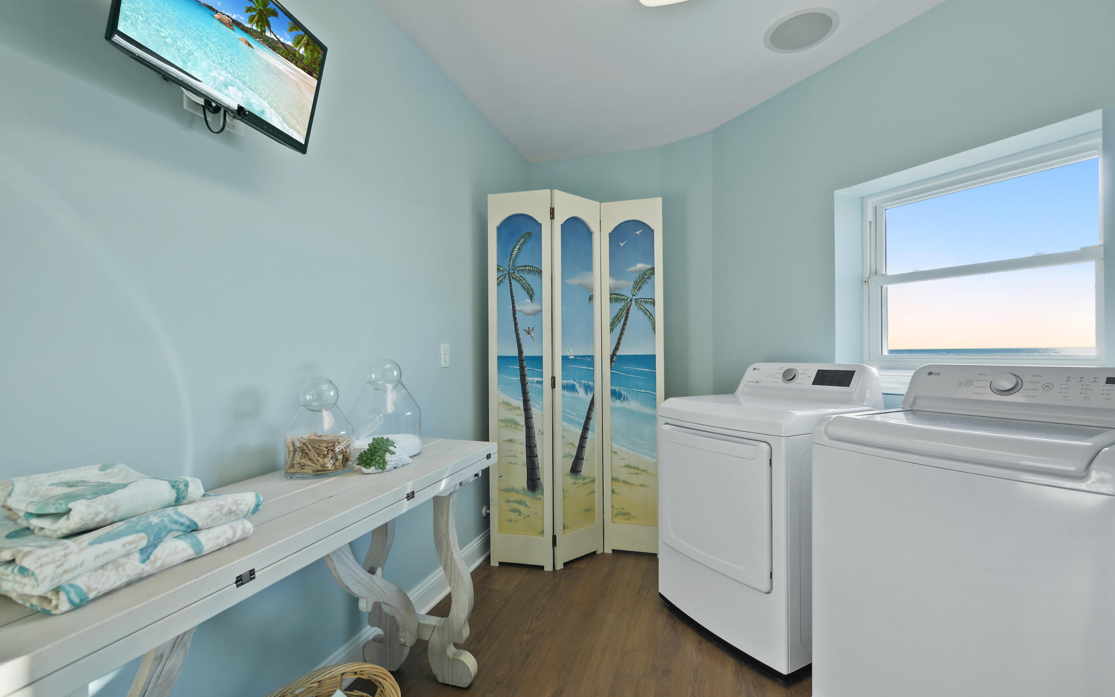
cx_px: 561
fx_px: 456
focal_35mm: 15
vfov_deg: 74.8
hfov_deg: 101.5
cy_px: 344
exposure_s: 1/50
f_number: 4
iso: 400
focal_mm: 7
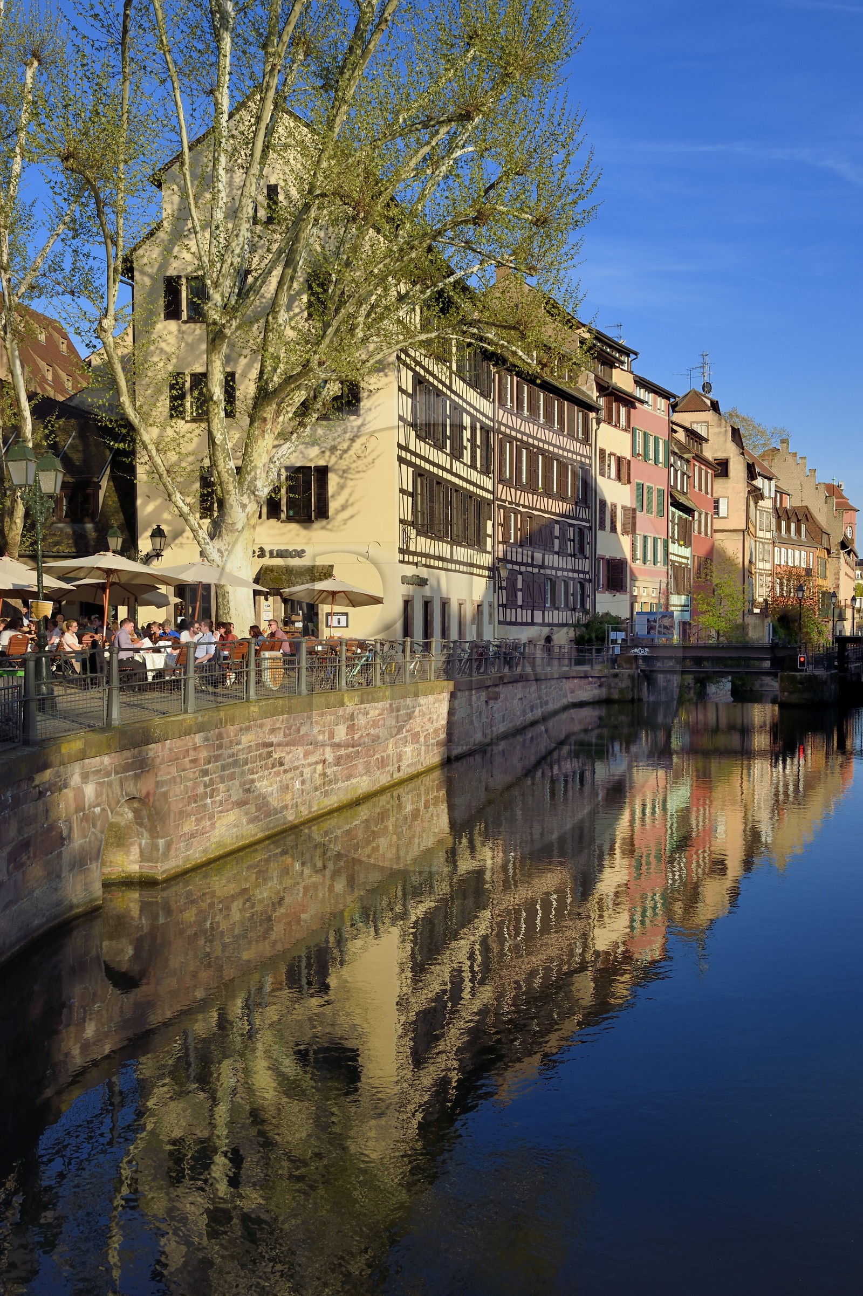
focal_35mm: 38
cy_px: 648
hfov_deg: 35.0
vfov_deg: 50.7
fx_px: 1367
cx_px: 432
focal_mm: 38
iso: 200
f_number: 10
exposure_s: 1/320
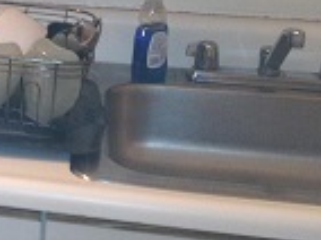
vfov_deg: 12.0
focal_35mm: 121
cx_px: -203
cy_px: -11
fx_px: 1120
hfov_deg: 14.8
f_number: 2.4
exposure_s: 1/20
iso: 100
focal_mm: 4.28
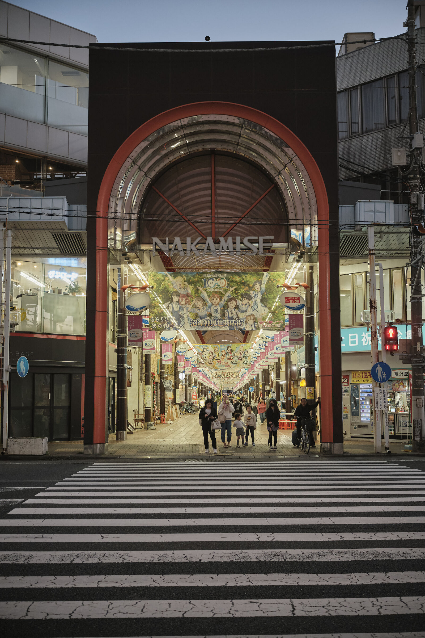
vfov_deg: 47.4
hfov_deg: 32.6
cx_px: 212
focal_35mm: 41
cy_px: 319
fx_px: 726
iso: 1250
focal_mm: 27
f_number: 2.8
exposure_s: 1/80
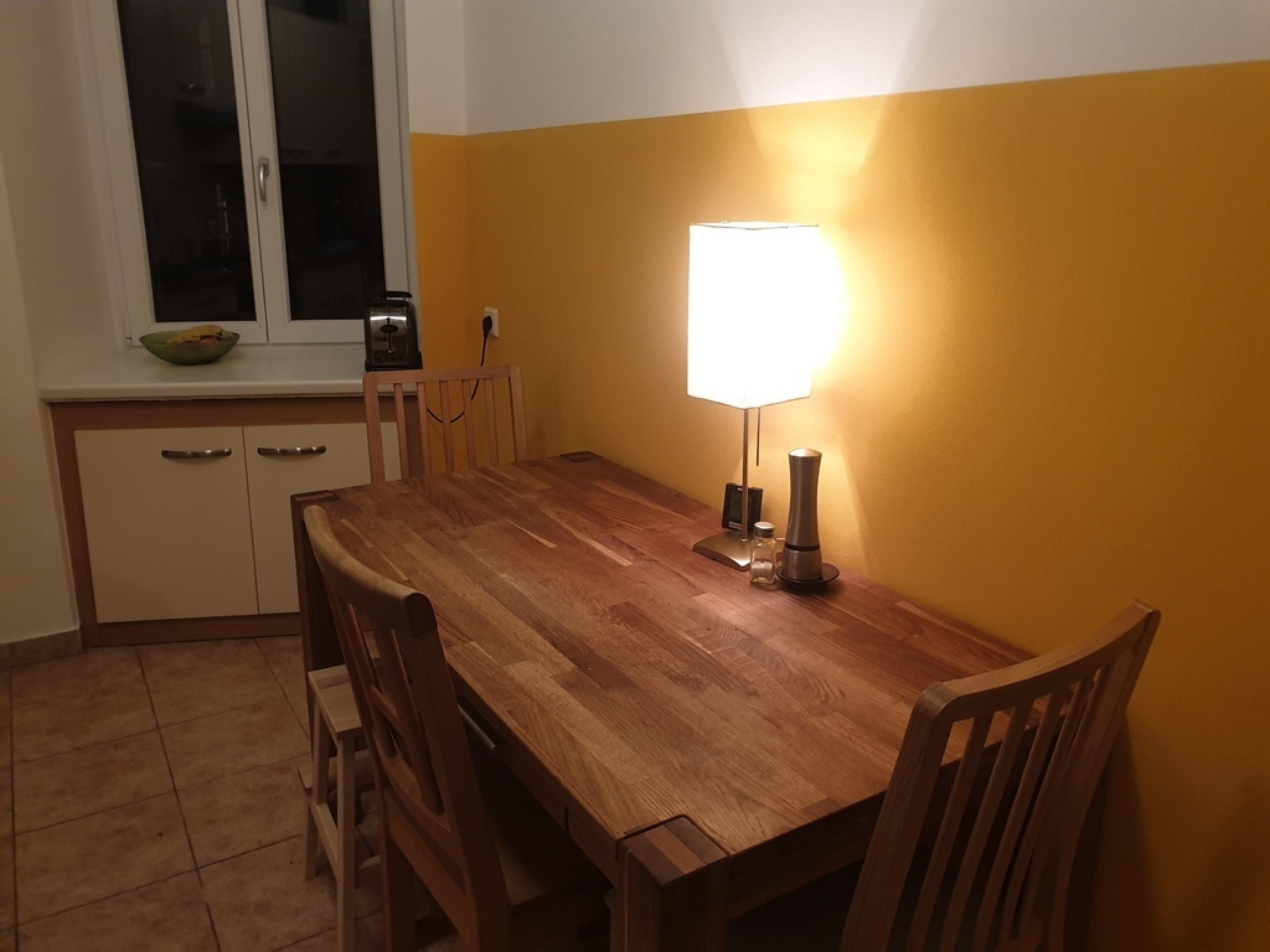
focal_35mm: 26
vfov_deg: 53.1
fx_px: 954
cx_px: 635
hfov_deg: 67.3
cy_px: 476
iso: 320
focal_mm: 4.3
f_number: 2.4
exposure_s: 1/50
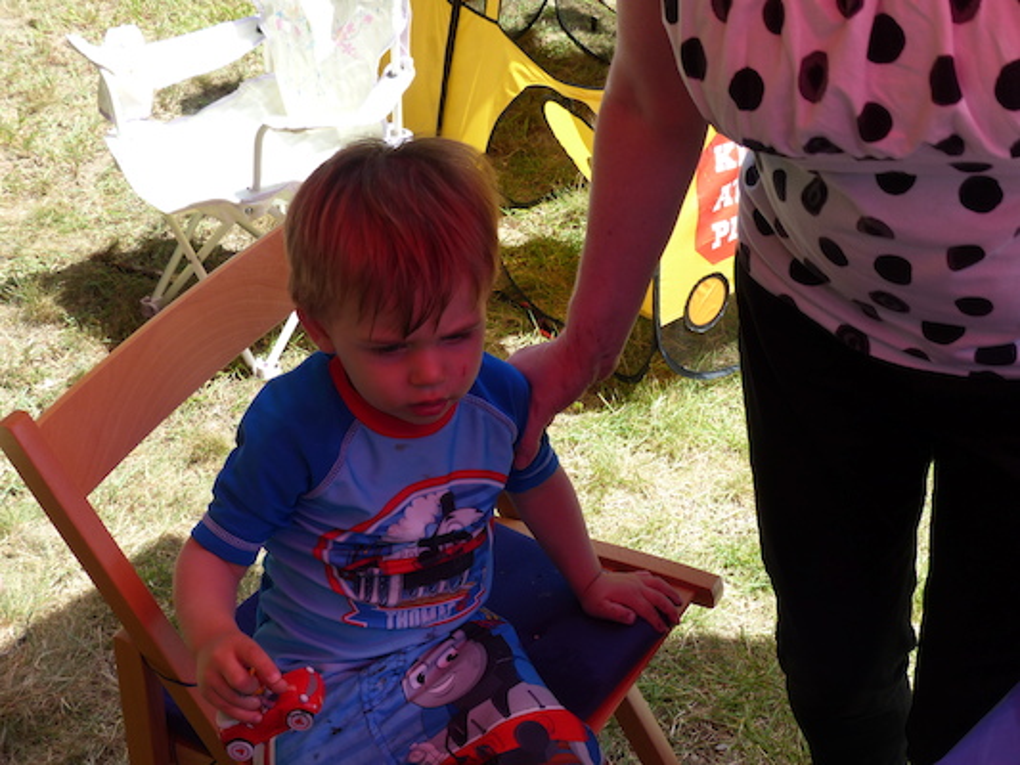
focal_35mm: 54
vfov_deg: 27.0
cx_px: 510
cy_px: 382
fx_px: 1592
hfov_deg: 35.5
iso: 100
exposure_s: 1/125
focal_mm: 9.8
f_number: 3.5
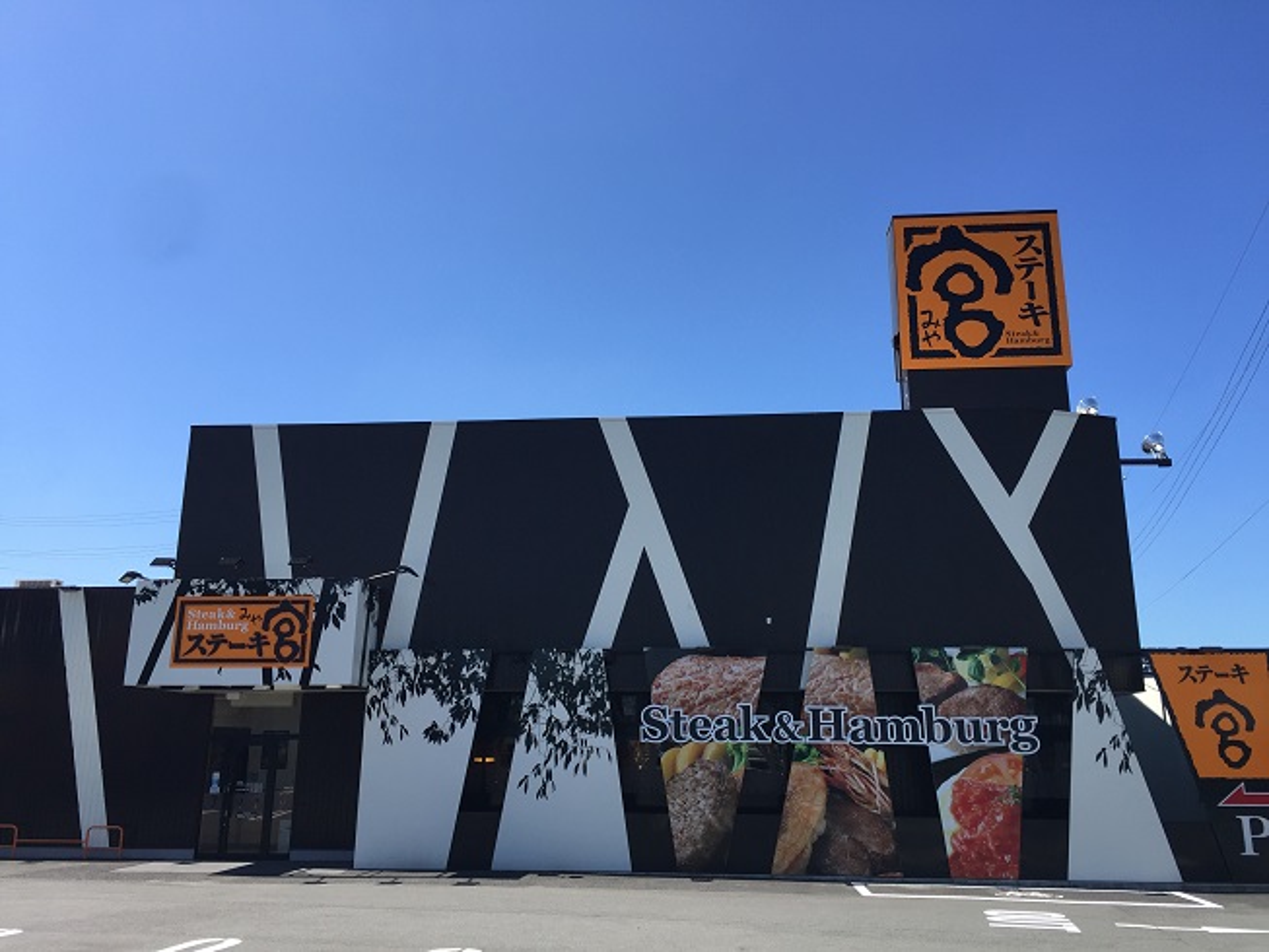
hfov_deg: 61.7
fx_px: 1063
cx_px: 634
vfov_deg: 48.2
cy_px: 476
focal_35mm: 29
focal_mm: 4.15
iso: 32
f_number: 2.2
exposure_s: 1/1276
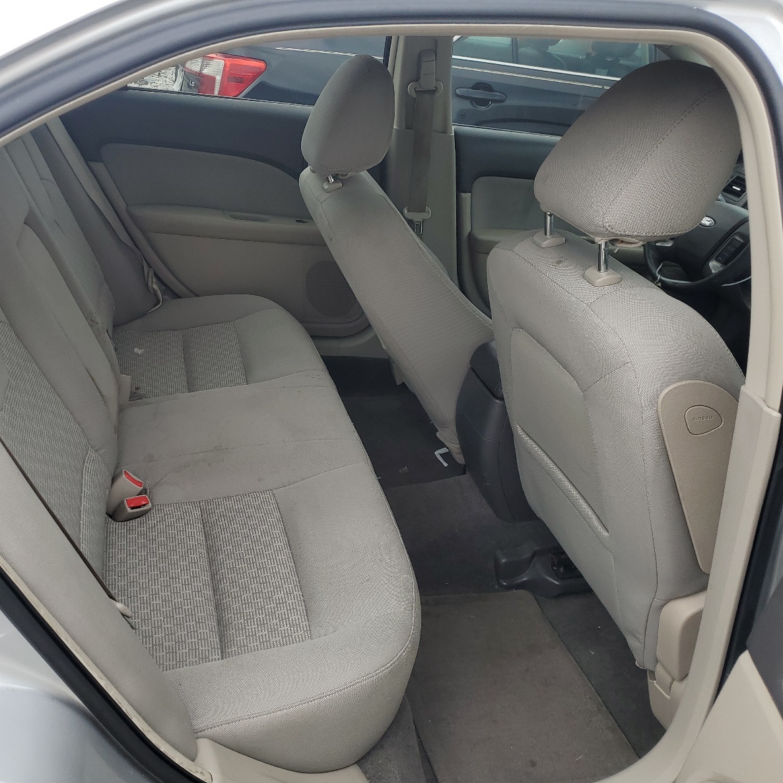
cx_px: 300
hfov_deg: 52.0
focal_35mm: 31
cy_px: 391
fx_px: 793
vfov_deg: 52.5
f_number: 1.5
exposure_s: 1/357
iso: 50
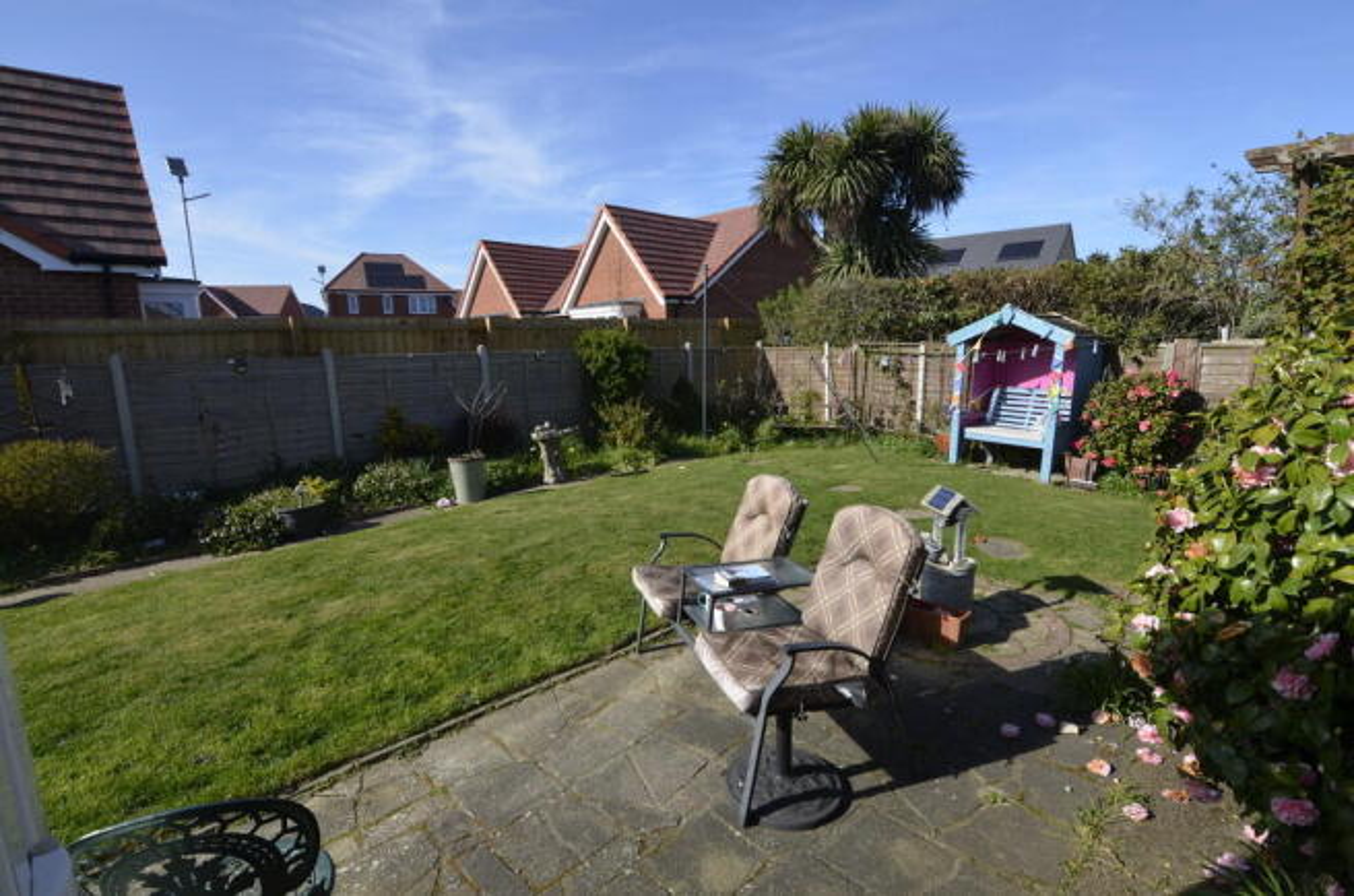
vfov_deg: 71.8
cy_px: 448
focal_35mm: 16
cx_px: 677
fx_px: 619
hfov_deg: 95.1
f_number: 8
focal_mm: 11
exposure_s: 1/250
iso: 140
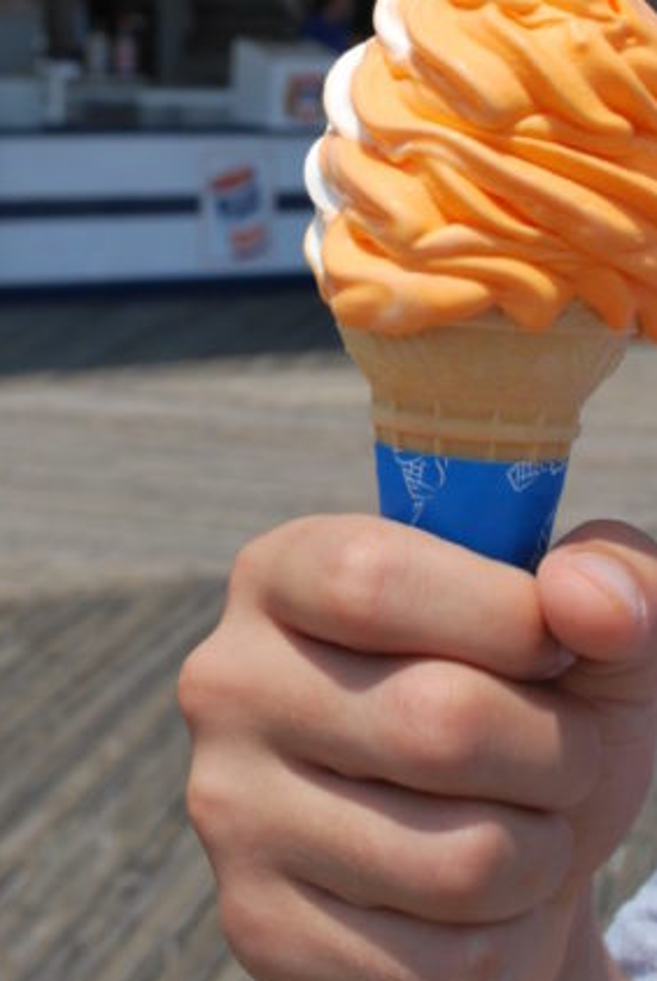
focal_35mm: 79
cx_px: 331
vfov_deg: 25.0
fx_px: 2155
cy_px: 130
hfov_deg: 17.3
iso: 100
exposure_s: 1/320
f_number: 9
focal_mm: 28
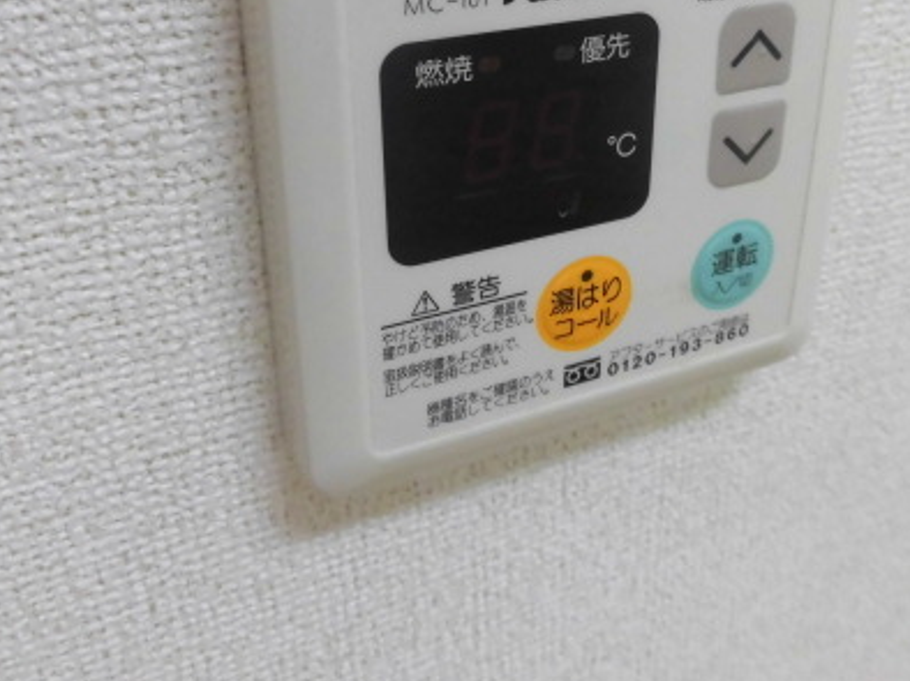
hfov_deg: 47.7
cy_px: 159
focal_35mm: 39
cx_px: 534
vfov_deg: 35.8
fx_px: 1025
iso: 320
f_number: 3.1
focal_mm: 4.3
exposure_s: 1/30
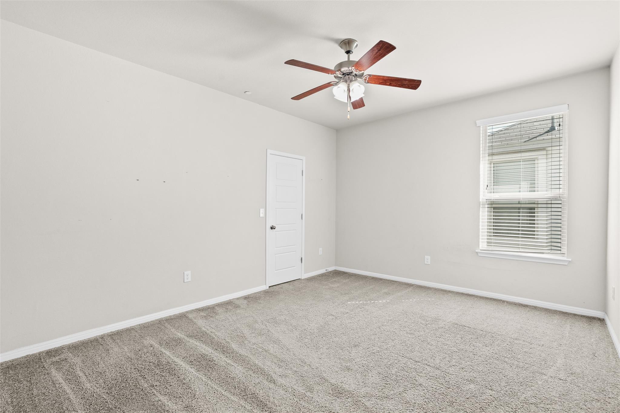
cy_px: 206
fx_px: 276
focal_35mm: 16
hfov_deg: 96.7
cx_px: 310
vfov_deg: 73.7
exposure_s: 1/3
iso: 400
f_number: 8
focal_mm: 16
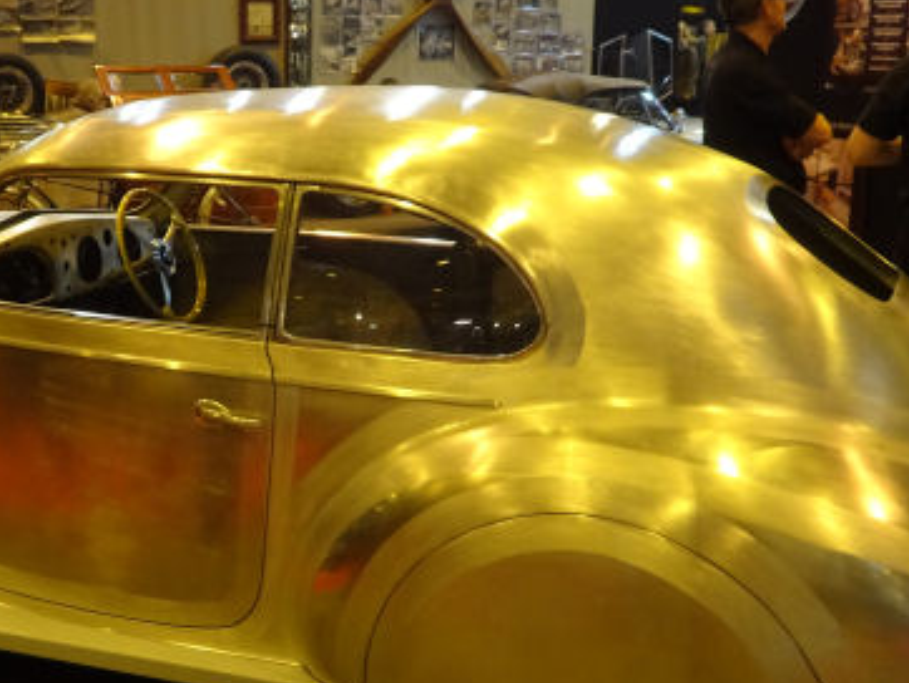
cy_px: 326
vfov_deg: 27.6
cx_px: 271
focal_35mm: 53
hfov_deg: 35.6
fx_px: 1393
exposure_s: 1/30
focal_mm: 4.1
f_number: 3.5
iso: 160
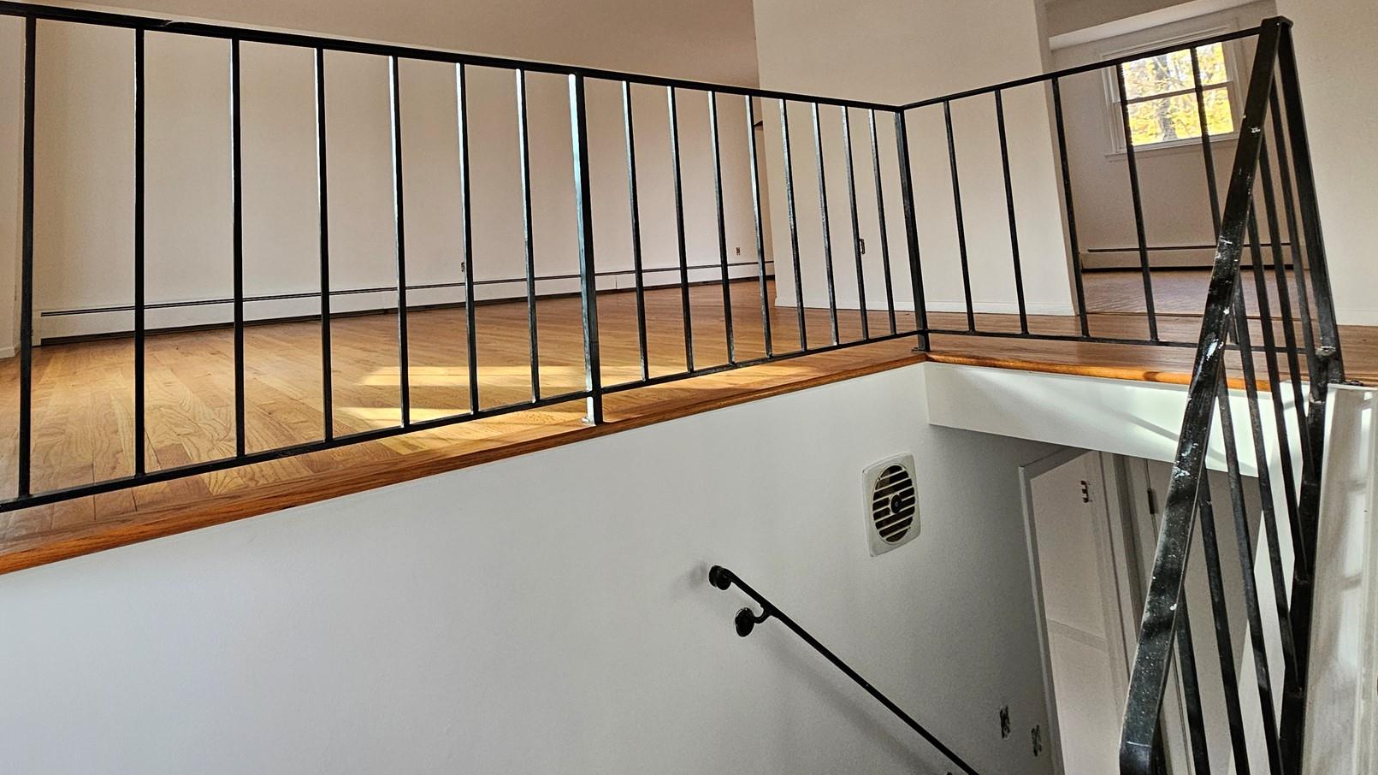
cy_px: 179
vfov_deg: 57.4
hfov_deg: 91.6
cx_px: 562
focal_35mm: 18
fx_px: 658
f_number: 2.2
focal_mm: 2.2
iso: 320
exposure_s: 1/100
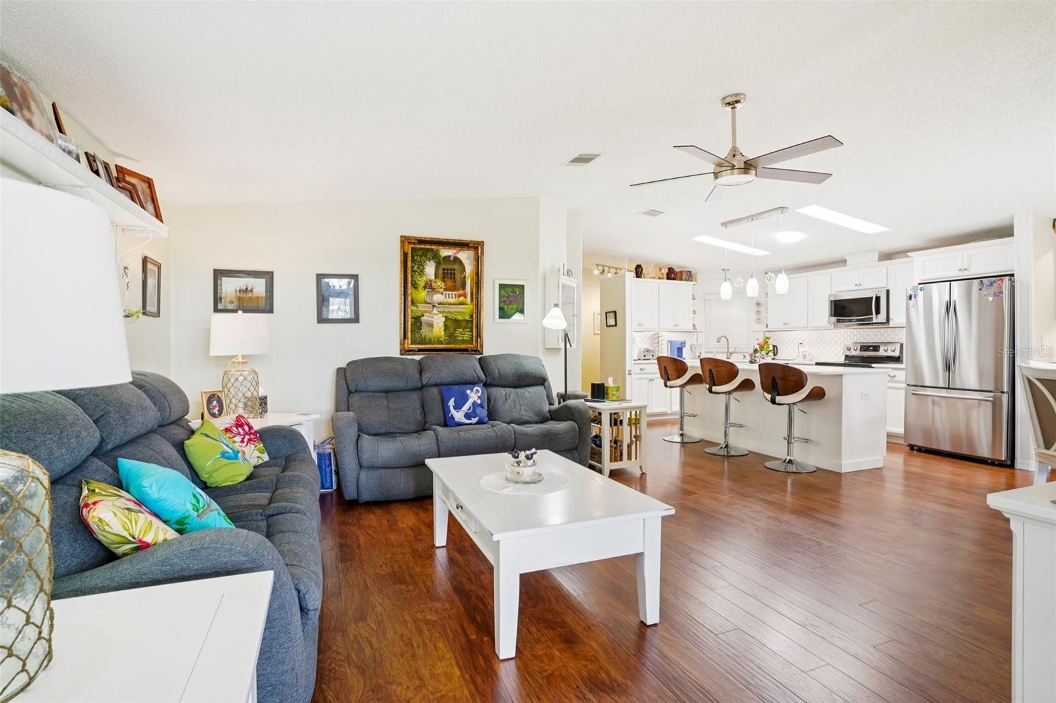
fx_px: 499
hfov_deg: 93.3
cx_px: 528
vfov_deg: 70.4
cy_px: 352
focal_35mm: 17
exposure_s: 1/10
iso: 400
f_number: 9
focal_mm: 17
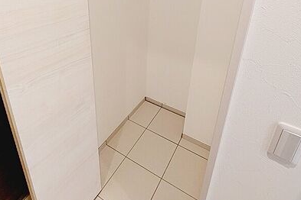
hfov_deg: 78.5
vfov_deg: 51.9
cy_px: 28
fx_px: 184
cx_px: 157
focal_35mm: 22
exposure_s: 1/60
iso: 320
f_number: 2.2
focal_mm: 1.74
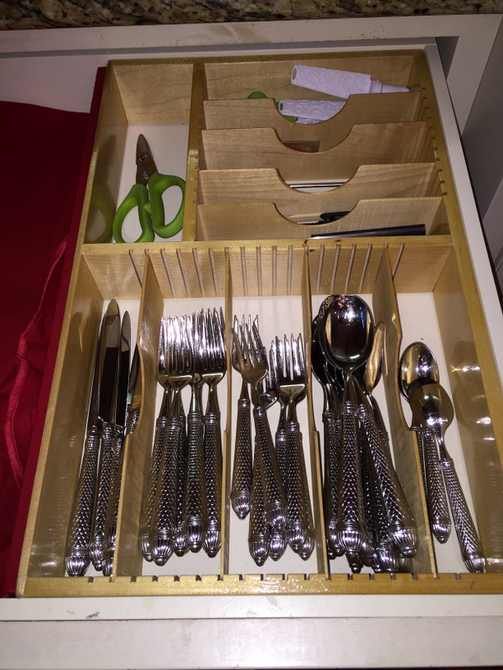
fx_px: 562
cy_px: 335
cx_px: 252
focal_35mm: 29
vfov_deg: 61.7
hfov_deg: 48.2
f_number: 2.2
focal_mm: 4.15
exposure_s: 1/30
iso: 40
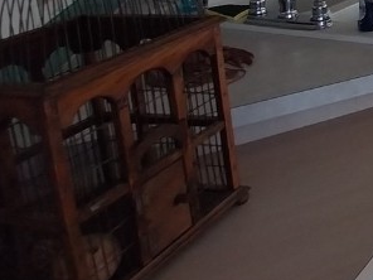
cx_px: 602
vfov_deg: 25.7
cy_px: -117
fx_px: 485
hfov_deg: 25.9
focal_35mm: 45
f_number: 2.2
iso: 80
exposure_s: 1/121
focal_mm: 1.13
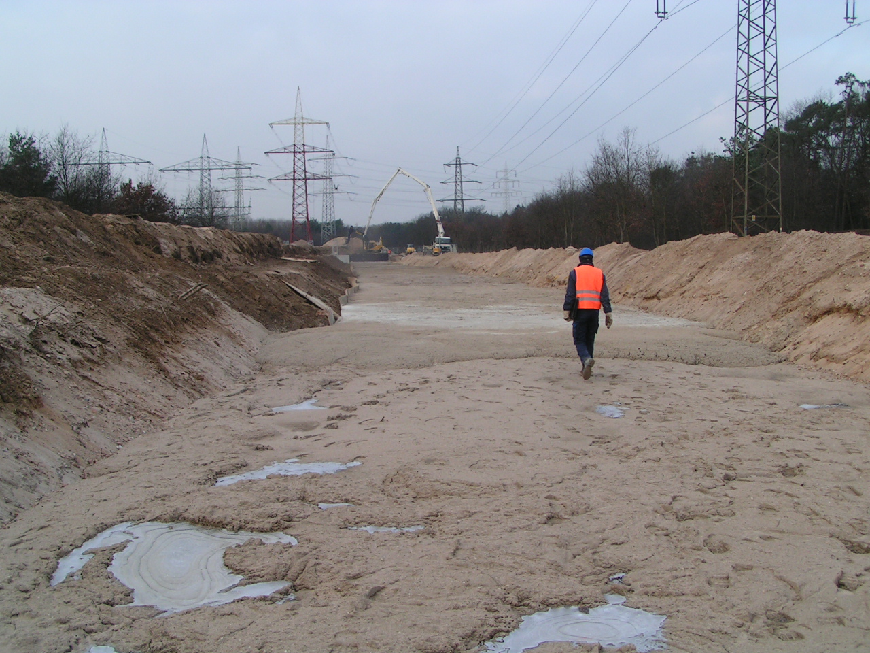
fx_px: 955
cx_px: 435
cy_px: 326
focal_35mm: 38
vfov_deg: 37.7
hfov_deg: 49.0
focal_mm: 5.8
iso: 50
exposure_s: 1/100
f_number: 5.6
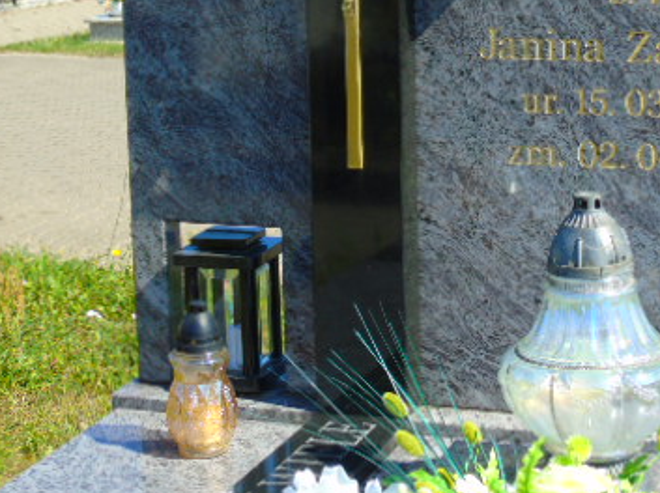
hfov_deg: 19.9
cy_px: 146
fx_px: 1867
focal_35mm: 98
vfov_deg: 15.0
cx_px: 484
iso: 80
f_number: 4.3
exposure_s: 1/320
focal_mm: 9.6
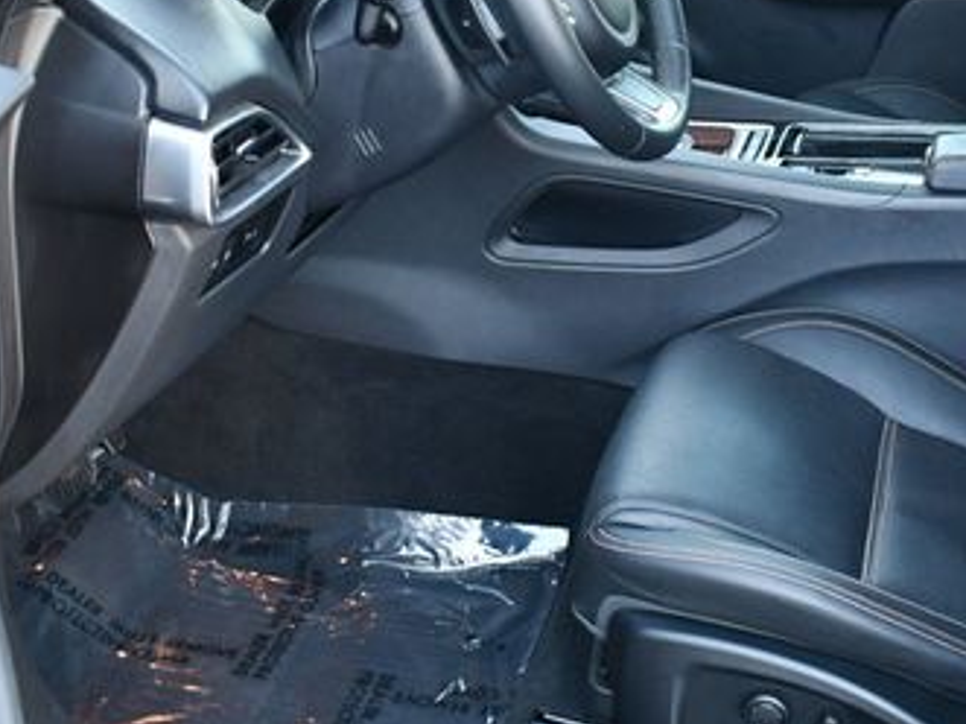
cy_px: 254
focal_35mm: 67
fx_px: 1869
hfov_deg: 28.7
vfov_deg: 21.8
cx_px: 668
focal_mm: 18
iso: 1000
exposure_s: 1/125
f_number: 3.5
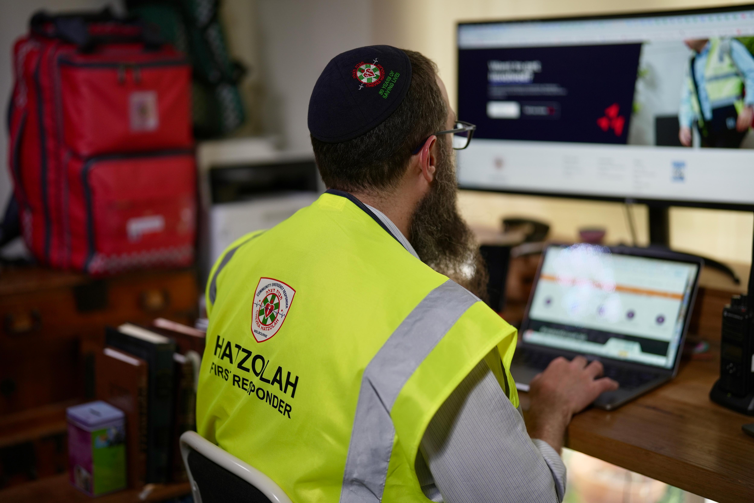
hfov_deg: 39.6
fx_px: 1047
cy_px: 252
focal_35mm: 50
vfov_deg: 27.0
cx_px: 377
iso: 320
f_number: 1.4
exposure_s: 1/500
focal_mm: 50
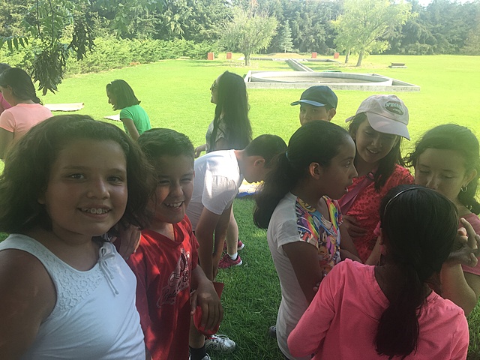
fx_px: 402
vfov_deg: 48.2
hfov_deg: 61.7
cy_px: 180
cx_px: 240
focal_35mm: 29
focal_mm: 4.15
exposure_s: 1/327
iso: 25
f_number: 2.2
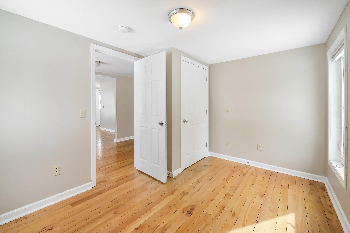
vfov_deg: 81.2
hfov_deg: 104.3
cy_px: 116
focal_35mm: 14
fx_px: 136
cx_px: 175
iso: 1000
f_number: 14
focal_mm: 14
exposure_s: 1/10
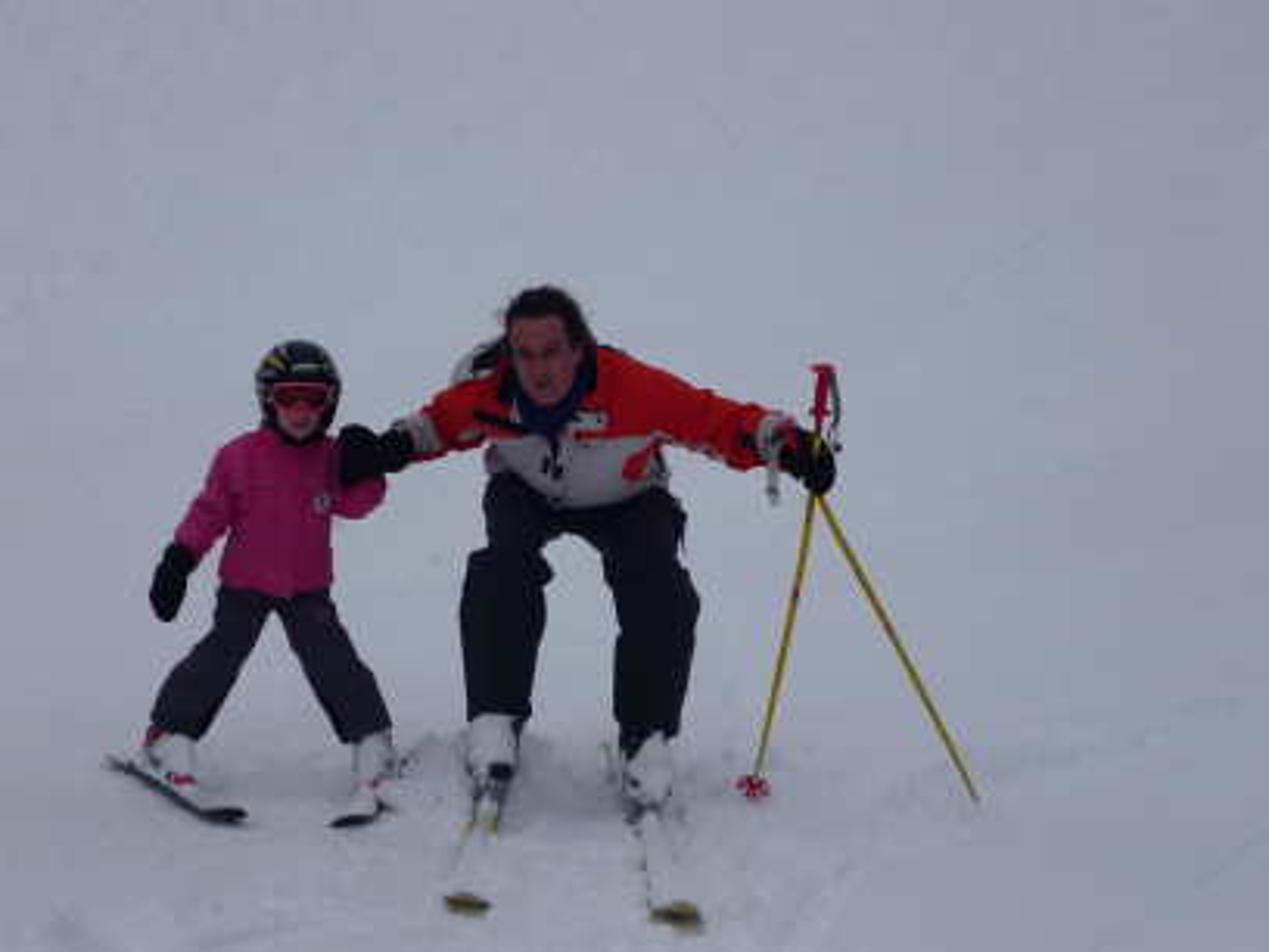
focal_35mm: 60
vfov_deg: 24.4
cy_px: 476
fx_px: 2200
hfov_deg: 32.2
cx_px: 634
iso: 80
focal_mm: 9.9
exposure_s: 1/320
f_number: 10
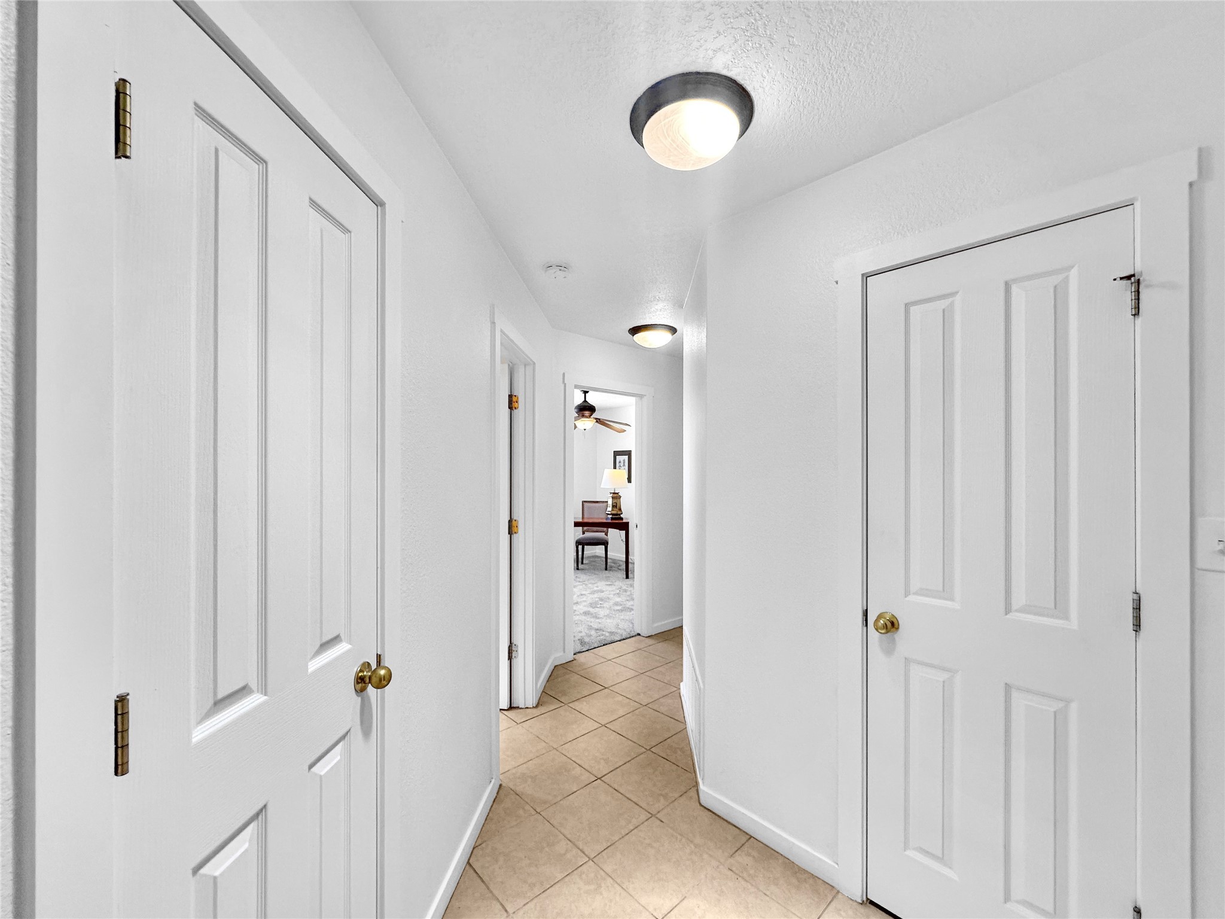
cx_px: 612
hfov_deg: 102.1
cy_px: 460
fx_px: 495
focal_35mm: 14
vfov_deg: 85.7
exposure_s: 1/120
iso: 160
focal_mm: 2.22
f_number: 2.2
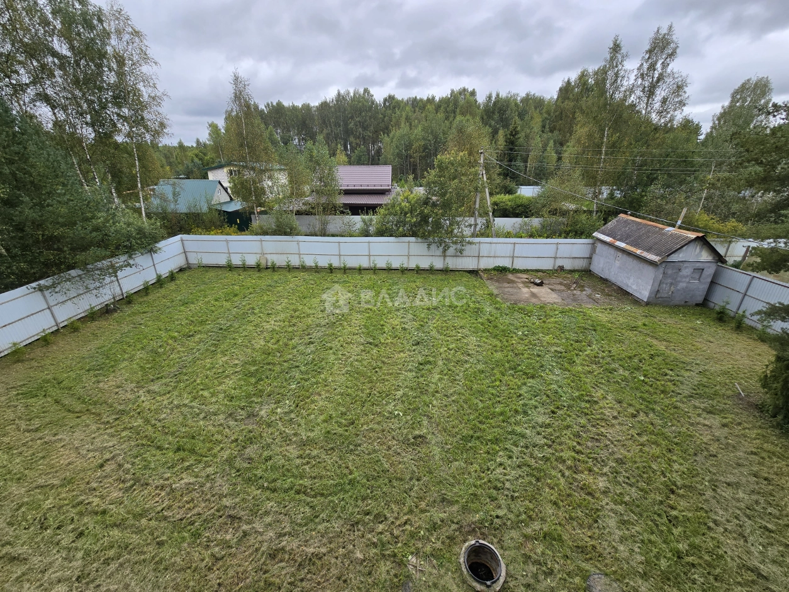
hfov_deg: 106.2
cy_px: 296
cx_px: 394
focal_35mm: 13
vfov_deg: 89.9
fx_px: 296
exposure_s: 1/628
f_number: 2.2
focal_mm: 2.2
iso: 50
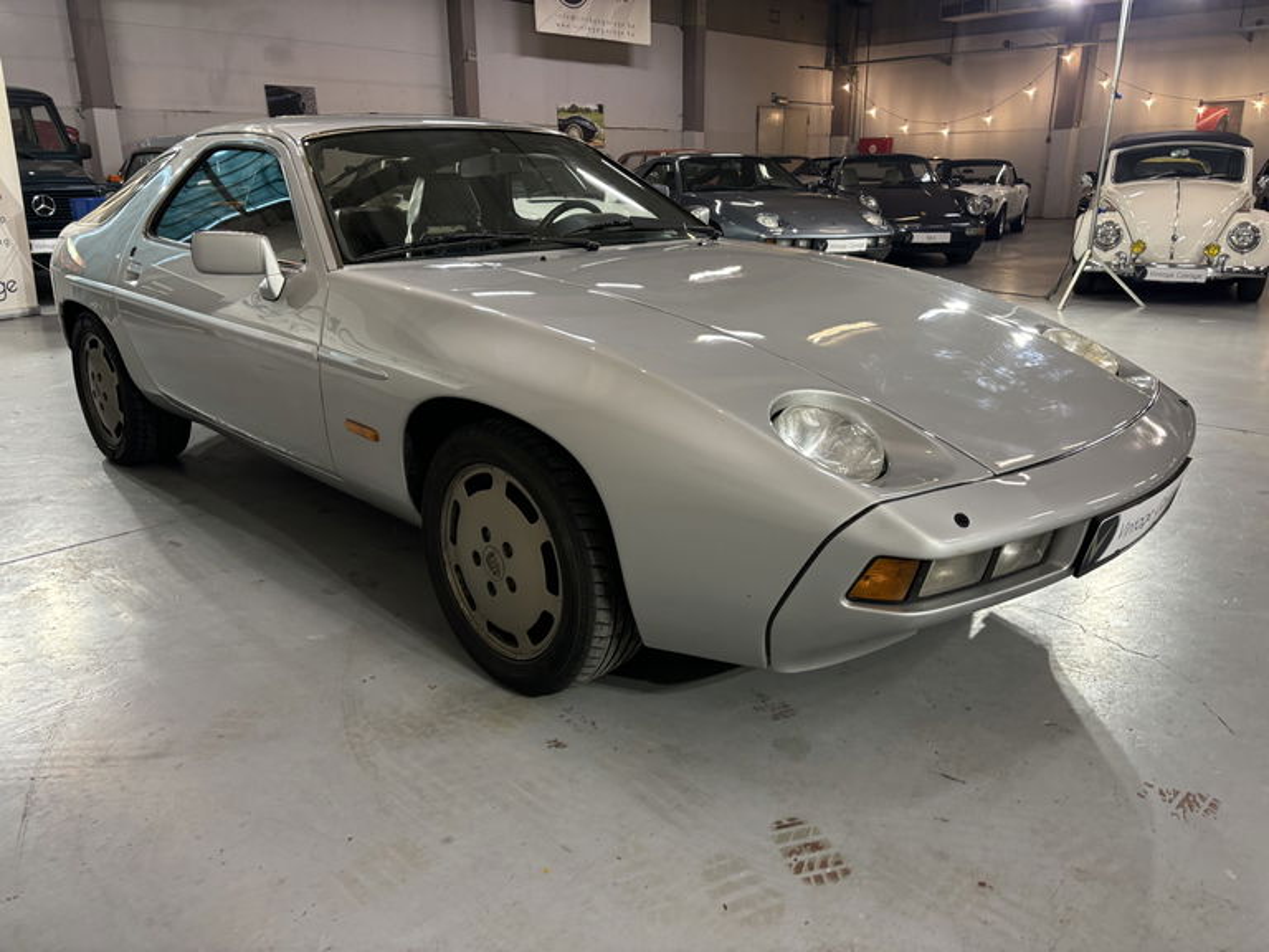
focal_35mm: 26
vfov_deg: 53.1
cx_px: 634
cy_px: 476
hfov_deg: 67.3
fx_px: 953
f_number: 1.6
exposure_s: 1/50
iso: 160
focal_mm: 5.96
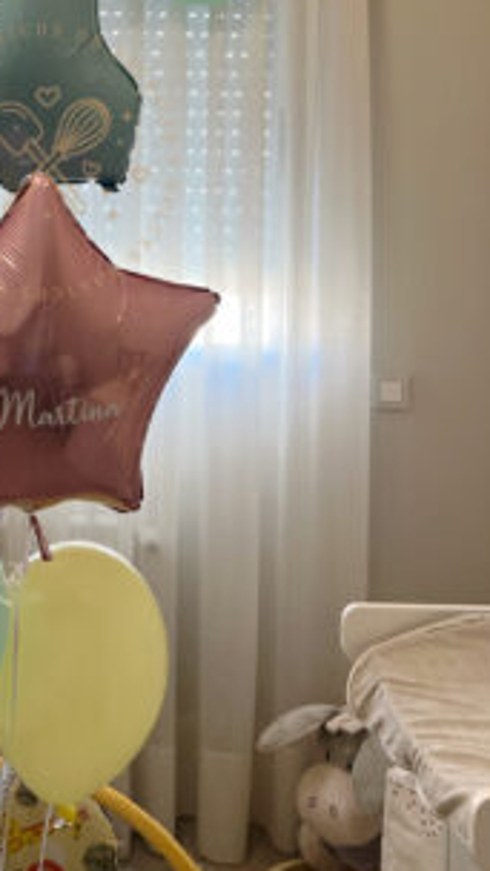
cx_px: 42
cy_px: 162
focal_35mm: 47
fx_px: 1086
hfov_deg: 24.6
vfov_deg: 41.6
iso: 125
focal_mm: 5.7
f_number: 1.5
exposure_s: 1/106
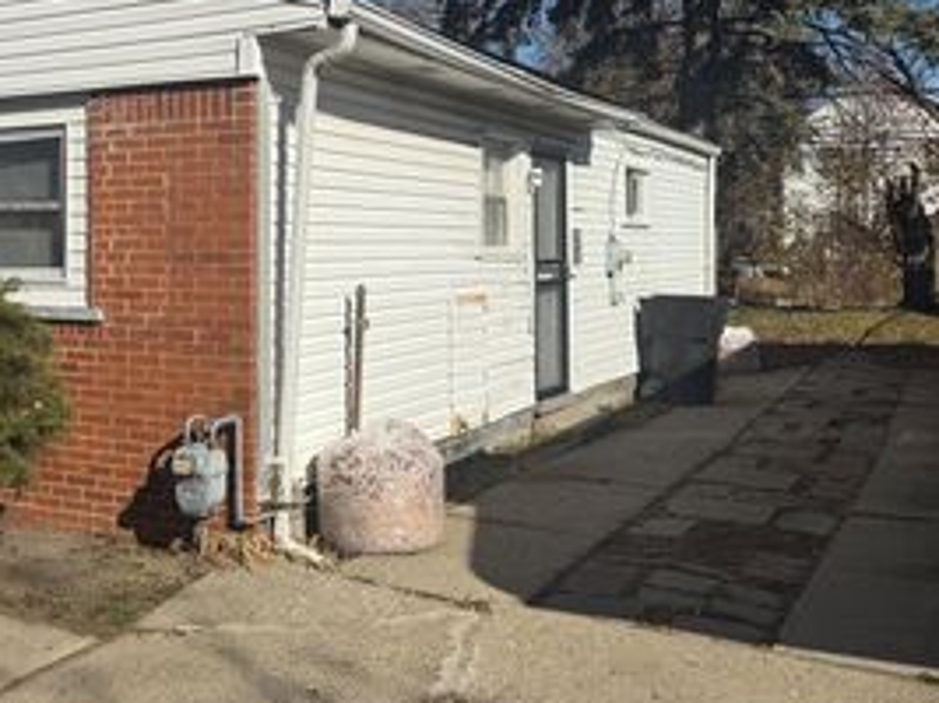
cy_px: 234
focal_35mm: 45
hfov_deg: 39.8
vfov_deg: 31.9
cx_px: 144
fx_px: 1220
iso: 80
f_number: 1.78
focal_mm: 6.76
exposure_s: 1/9091
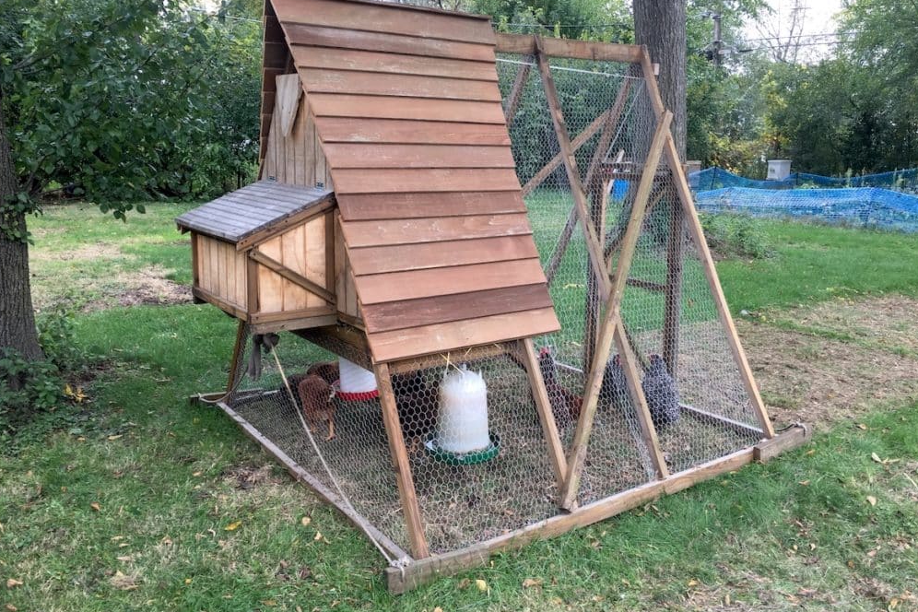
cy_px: 295
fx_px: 790
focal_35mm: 31
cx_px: 458
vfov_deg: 42.3
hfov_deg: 60.3
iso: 32
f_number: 2.2
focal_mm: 4.15
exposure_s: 1/60
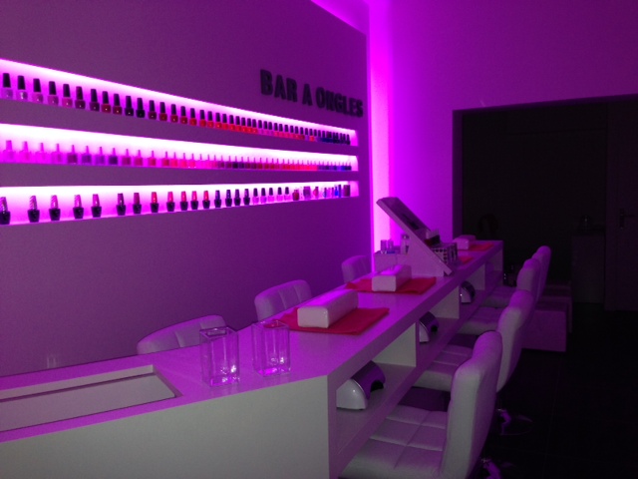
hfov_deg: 55.4
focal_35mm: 33
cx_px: 319
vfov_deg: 42.9
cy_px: 240
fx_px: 608
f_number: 2.4
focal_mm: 4.12
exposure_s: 1/20
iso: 160
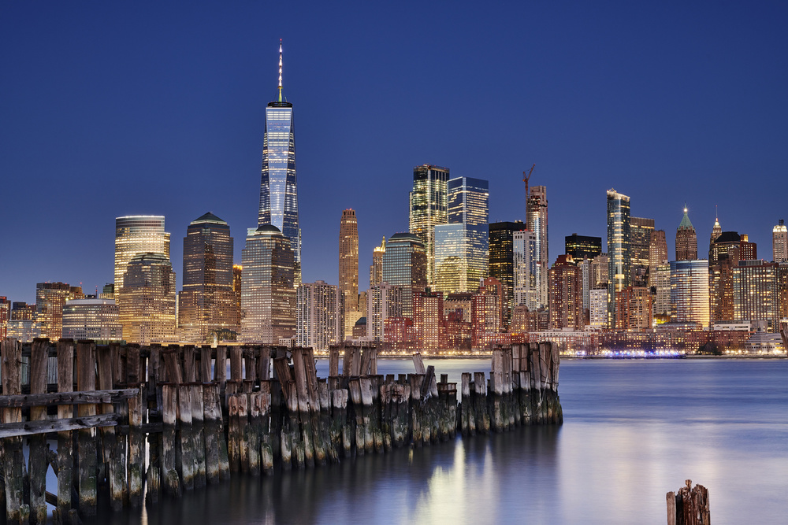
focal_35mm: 50
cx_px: 394
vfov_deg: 27.0
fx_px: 1095
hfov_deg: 39.6
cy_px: 262
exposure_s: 20
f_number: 14
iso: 80
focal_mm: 50
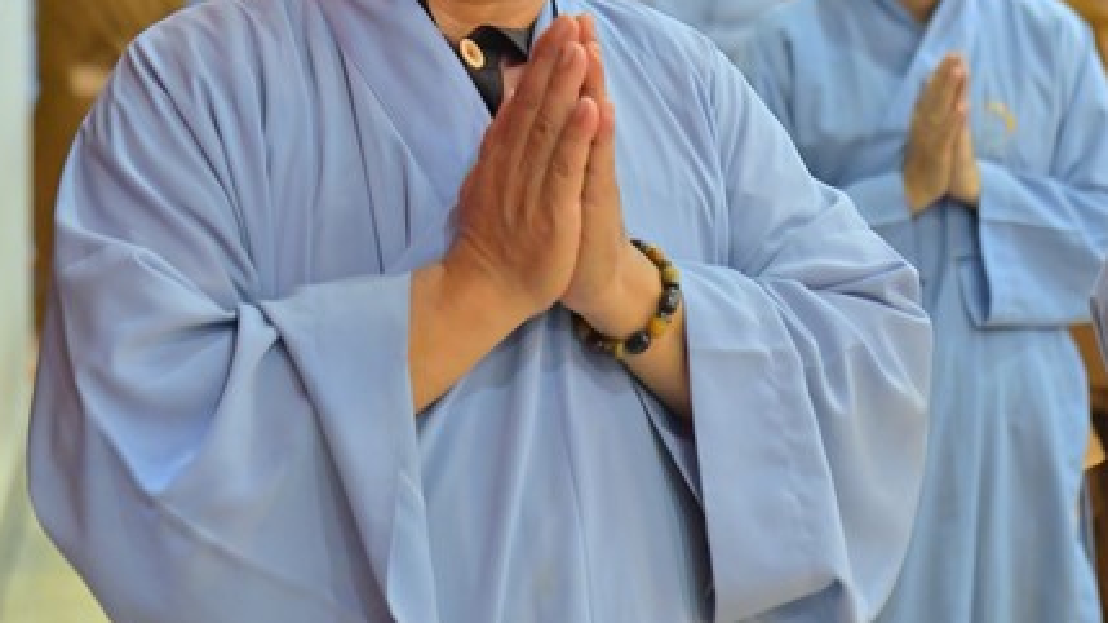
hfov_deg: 19.3
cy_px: -8
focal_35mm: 111
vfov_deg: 10.8
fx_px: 3260
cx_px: 554
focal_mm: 70
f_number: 3.5
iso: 2500
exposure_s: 1/60
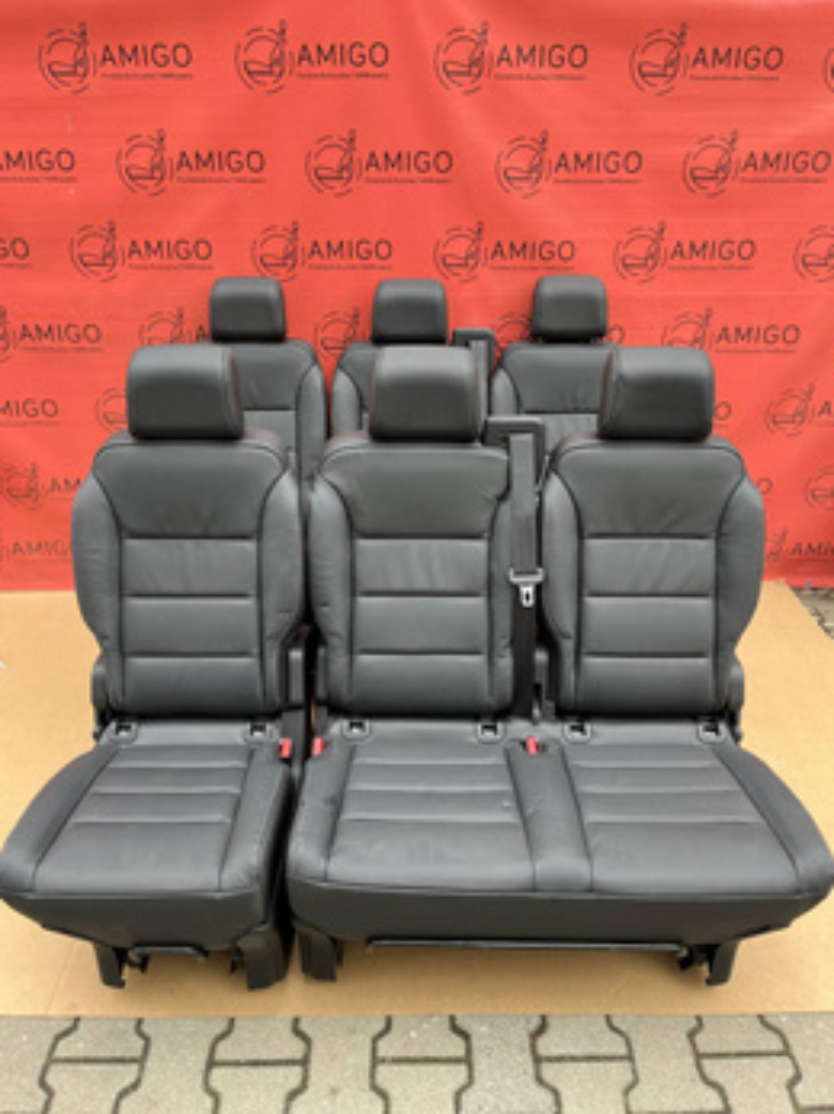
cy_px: 546
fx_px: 868
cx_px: 417
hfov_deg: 51.3
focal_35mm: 27
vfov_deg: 65.3
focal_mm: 5.1
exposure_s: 1/122
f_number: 1.6
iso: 32
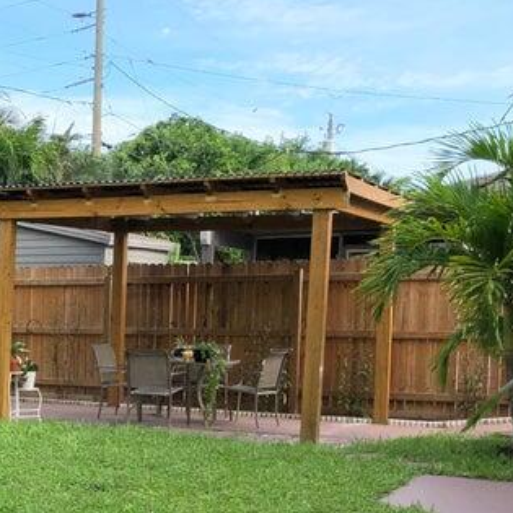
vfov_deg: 25.4
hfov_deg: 23.3
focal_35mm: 67
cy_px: 386
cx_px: -116
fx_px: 1123
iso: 20
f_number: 1.8
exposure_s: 1/1185
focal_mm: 3.99
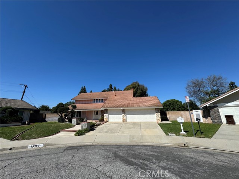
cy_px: 90
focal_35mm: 14
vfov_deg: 85.7
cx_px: 120
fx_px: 97
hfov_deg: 102.1
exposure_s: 1/3106
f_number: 2.2
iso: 50
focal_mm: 2.22
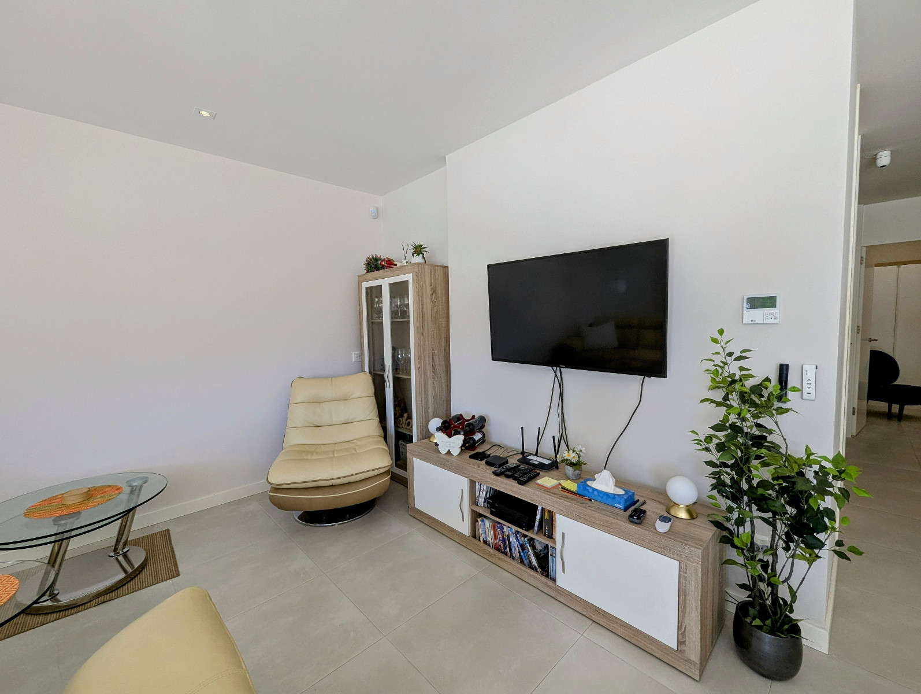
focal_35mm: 13
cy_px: 347
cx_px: 460
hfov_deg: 106.1
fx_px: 346
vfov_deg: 90.1
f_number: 2.2
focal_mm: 1.95
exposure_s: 1/100
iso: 67
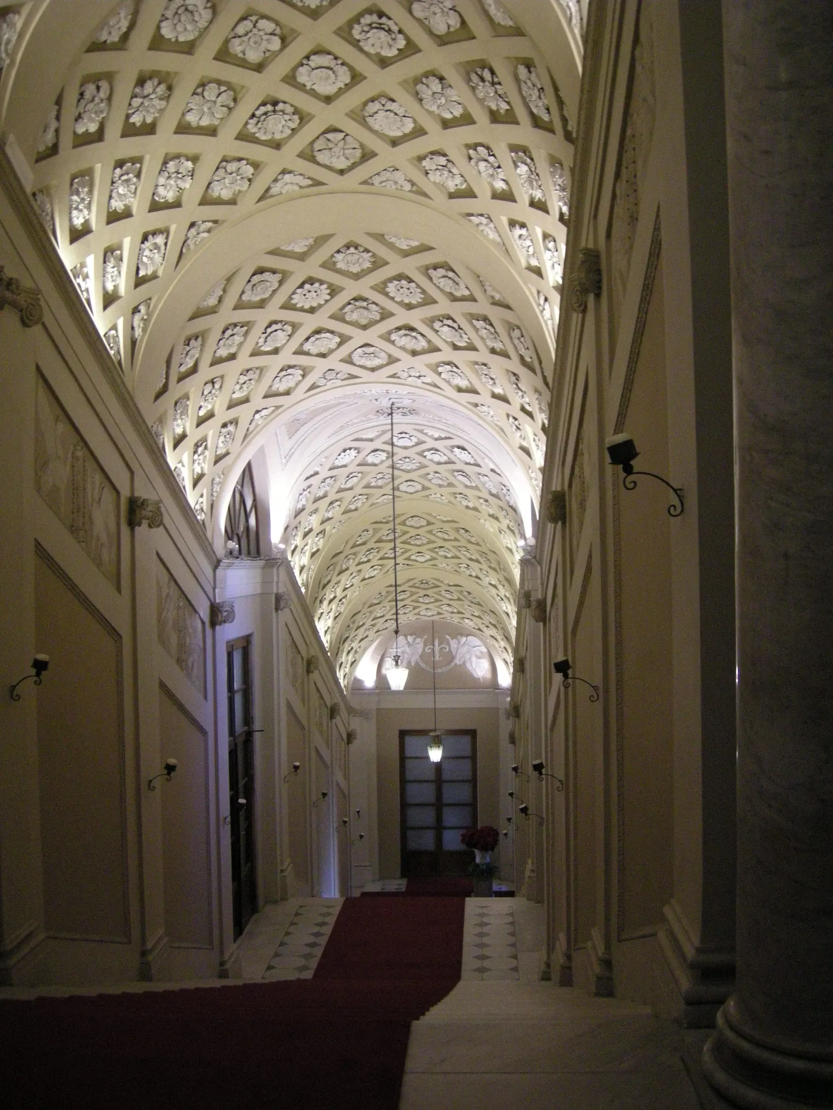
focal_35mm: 36
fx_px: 1155
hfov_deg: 39.7
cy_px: 555
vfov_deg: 51.4
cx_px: 416
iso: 400
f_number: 2.7
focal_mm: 7.5
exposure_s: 1/25.6
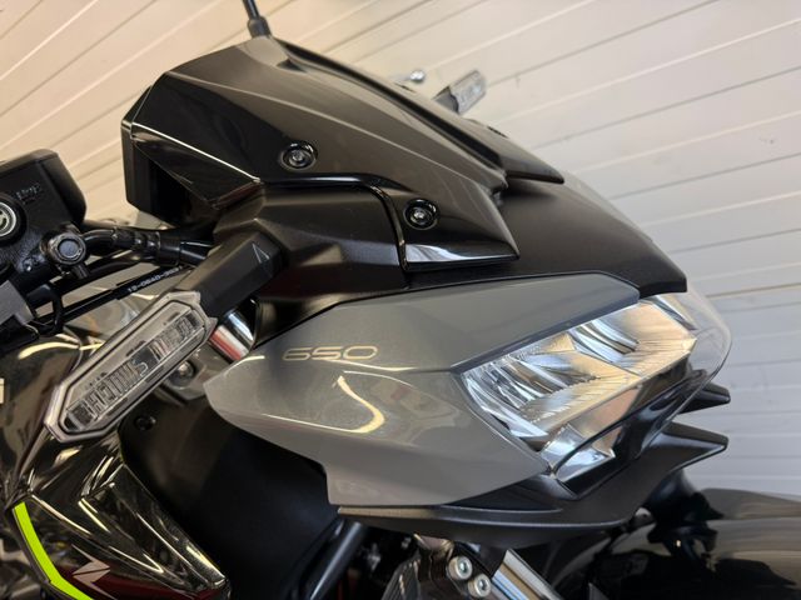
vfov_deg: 56.8
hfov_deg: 71.6
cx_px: 400
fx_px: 555
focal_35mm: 24
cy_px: 300
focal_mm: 6.76
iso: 160
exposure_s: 1/100
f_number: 1.78
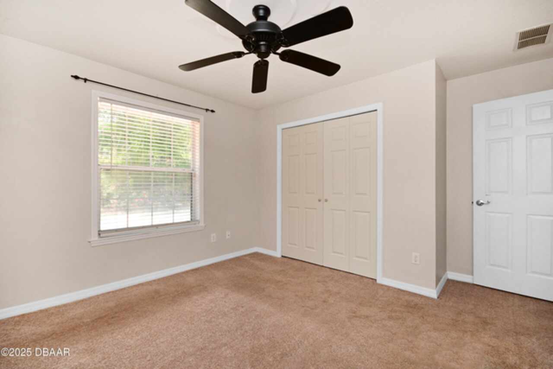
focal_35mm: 15
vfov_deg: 77.4
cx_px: 276
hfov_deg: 100.4
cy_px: 184
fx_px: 230
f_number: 9
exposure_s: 1/200
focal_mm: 10
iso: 800
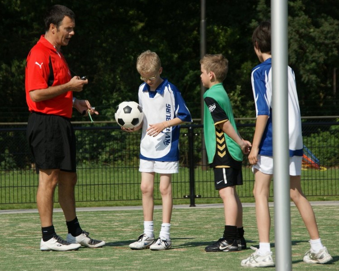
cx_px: 153
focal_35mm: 204
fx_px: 2047
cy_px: 136
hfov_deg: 9.5
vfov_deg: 7.6
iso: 100
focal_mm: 120
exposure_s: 1/500
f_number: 7.1
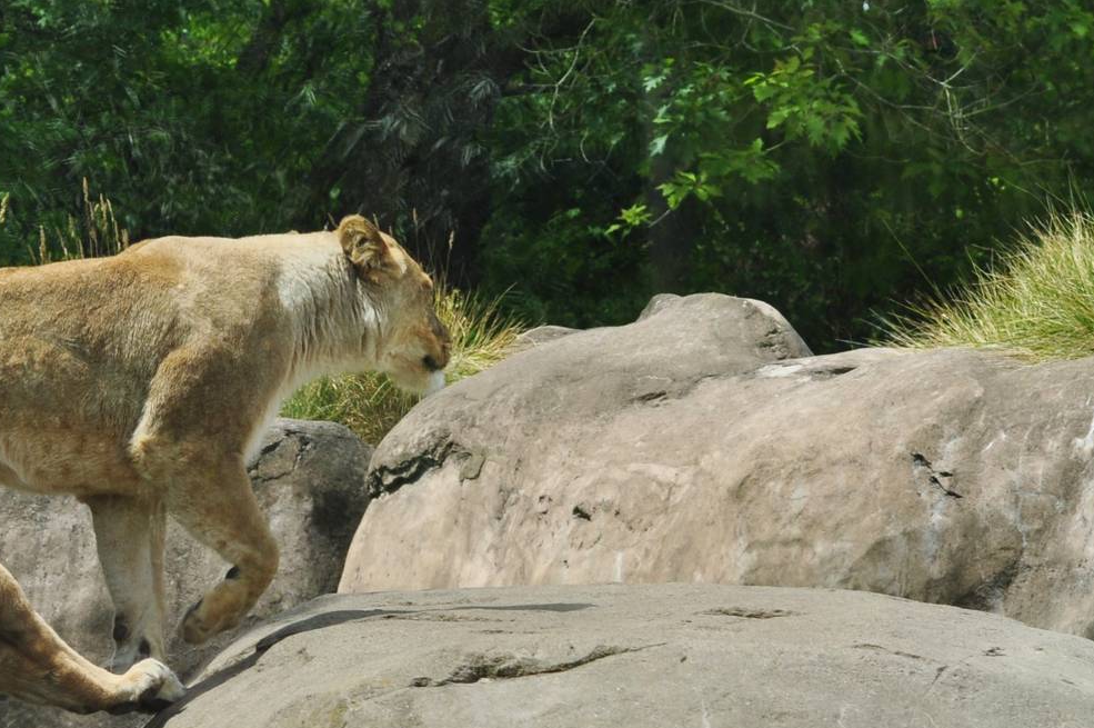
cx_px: 258
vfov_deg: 7.2
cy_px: 411
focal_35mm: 190
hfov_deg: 10.8
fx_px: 5769
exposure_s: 1/640
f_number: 6.3
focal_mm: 78
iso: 200
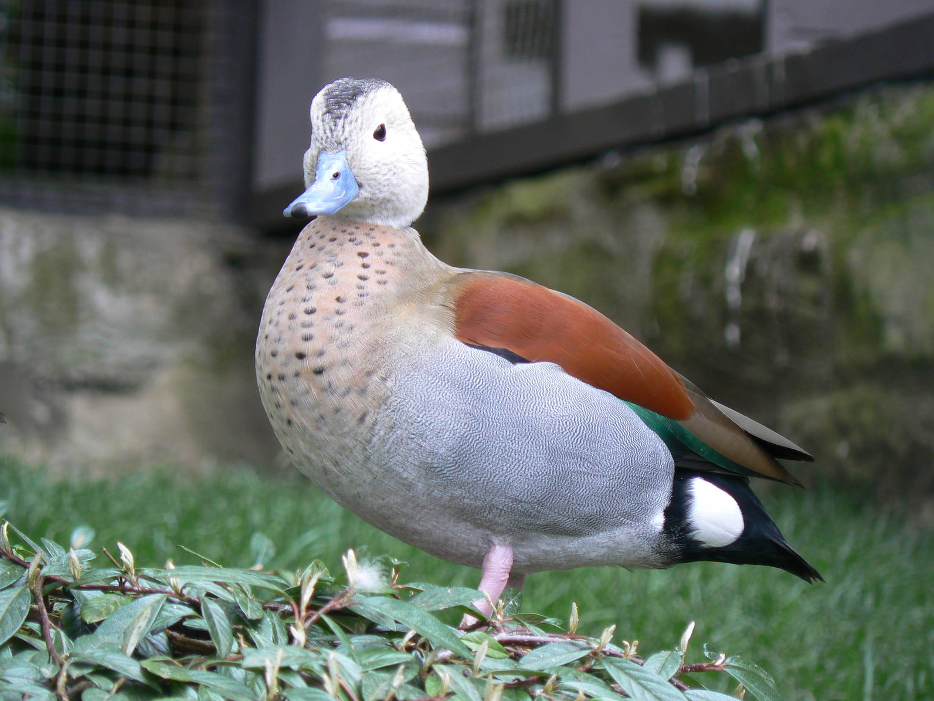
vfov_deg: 6.2
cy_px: 351
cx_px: 467
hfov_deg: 8.3
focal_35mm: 238
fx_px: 6422
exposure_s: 1/40
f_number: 3.3
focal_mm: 39.5
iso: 80
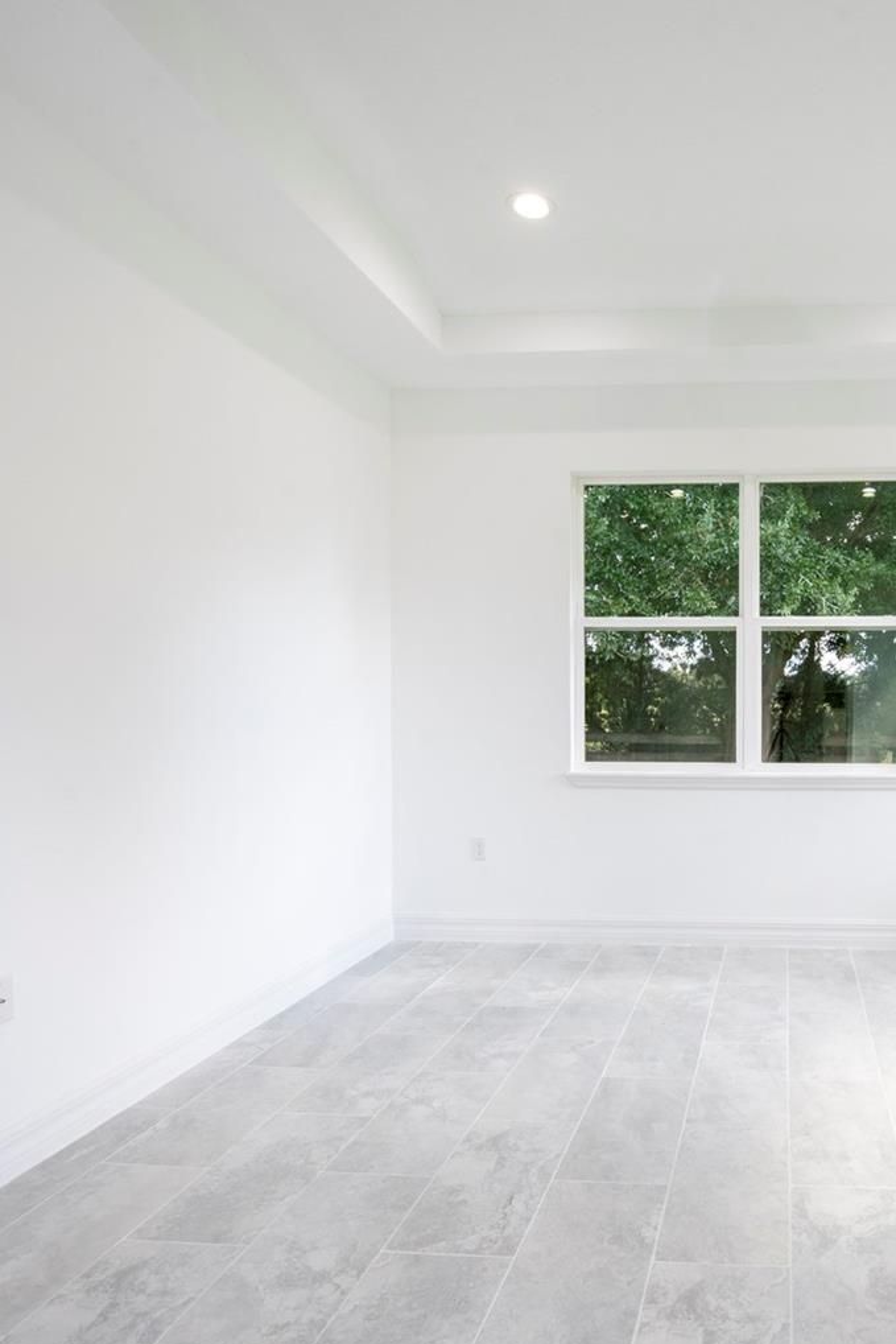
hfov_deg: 53.1
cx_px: 728
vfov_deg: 78.6
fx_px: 821
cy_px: 694
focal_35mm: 22
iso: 500
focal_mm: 14
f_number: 10
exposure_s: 1/60
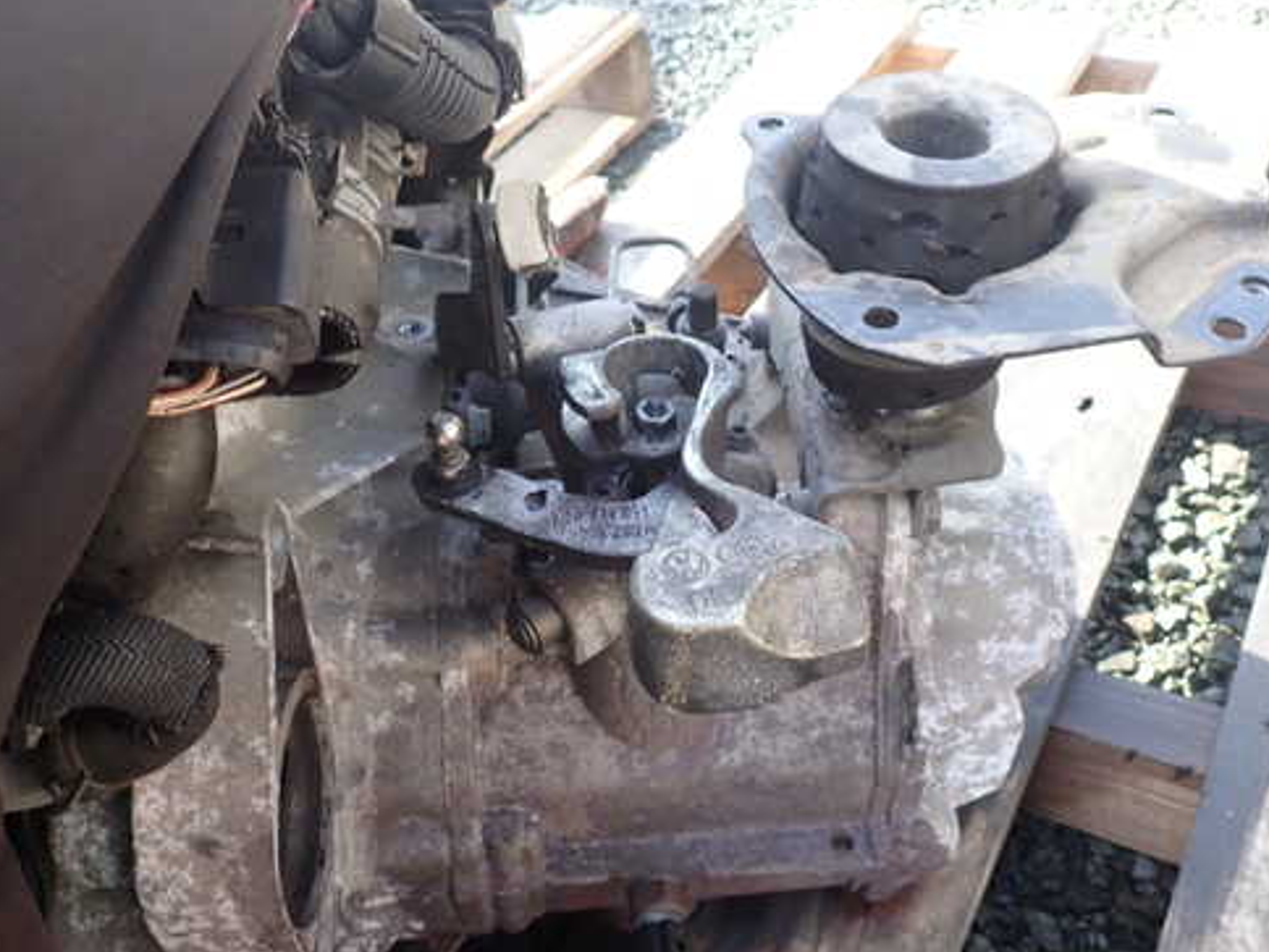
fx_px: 1136
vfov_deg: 45.4
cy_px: 496
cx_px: 682
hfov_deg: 58.3
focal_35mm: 31
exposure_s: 1/60
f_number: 2.8
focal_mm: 4.5
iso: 100
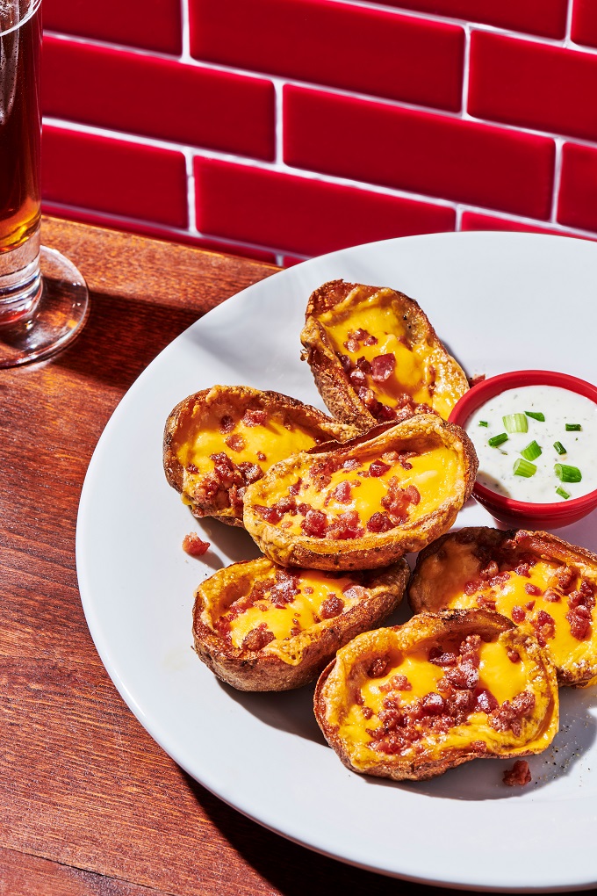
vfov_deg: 19.5
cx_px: 298
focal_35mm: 105
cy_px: 448
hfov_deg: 13.0
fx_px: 2612
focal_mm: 105
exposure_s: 1/125
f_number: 18
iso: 64
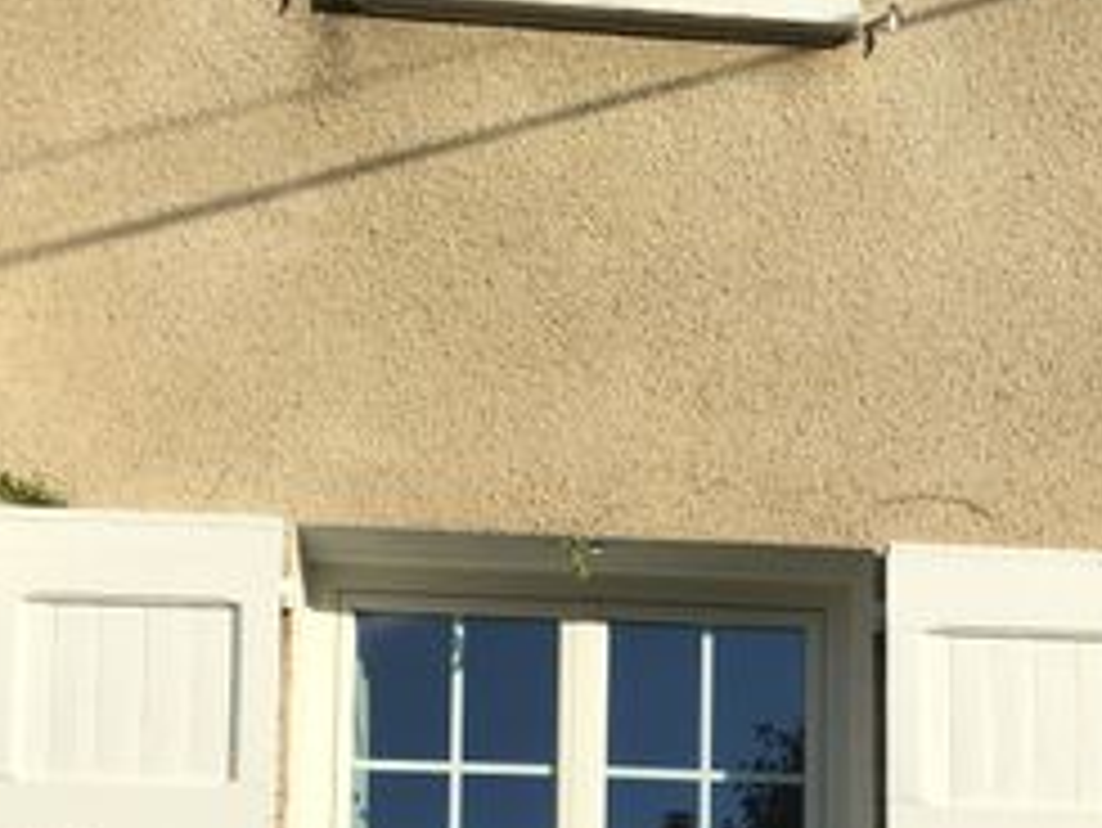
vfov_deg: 19.6
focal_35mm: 71
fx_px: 2261
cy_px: 972
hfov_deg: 27.2
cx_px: 769
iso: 25
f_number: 2.2
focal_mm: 4.15
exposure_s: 1/3344
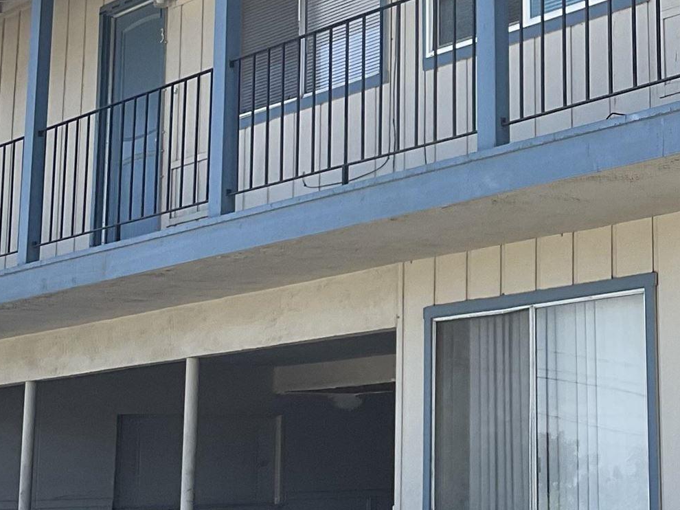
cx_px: 673
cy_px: 126
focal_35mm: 90
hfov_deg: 21.1
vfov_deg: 16.3
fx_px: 1768
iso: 16
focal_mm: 3
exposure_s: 1/816
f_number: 1.8
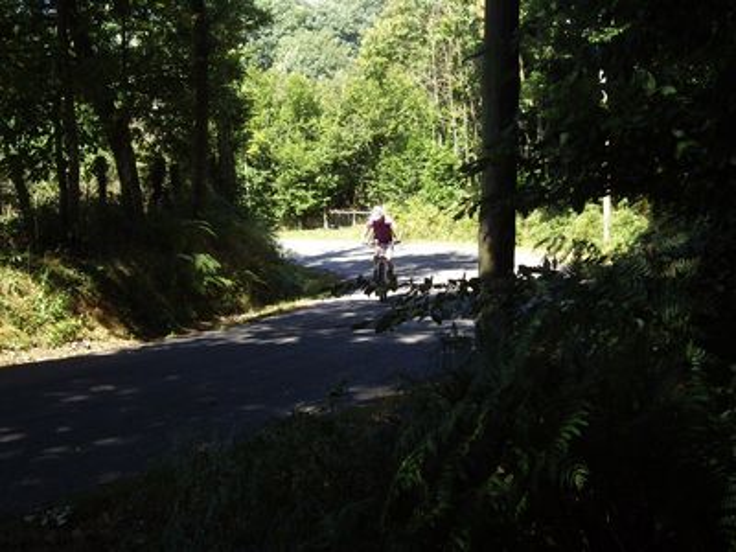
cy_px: 276
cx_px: 368
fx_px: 1169
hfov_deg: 34.9
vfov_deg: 26.6
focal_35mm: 55
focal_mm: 11.5
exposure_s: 1/200
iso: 100
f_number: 3.4
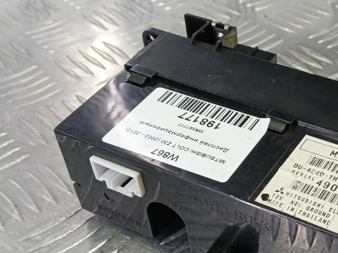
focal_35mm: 49
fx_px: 478
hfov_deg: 36.9
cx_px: 294
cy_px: 174
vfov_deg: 29.4
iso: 164
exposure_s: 1/50
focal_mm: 4.11
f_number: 1.6
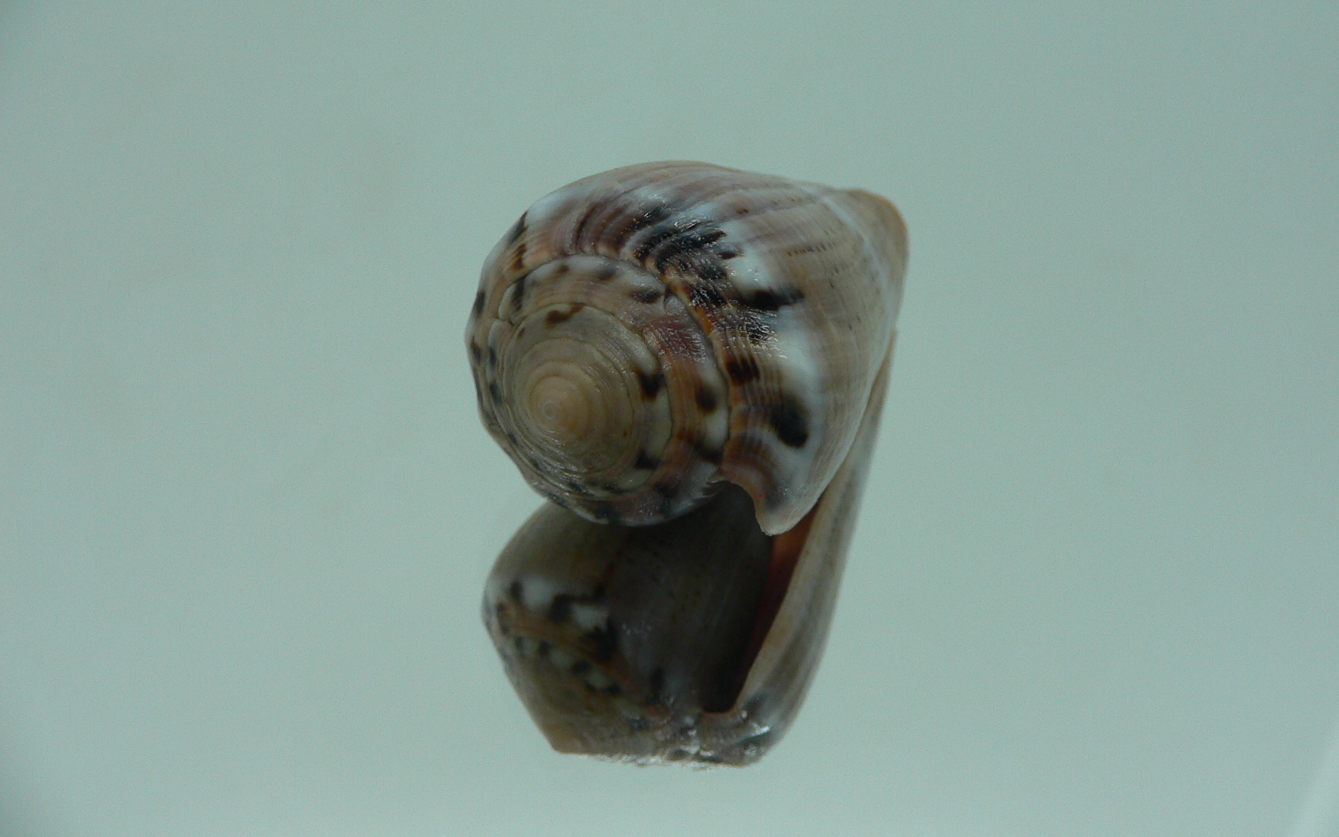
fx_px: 1387
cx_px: 684
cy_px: 395
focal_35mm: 38
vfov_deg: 33.6
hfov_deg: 51.5
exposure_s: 1/60
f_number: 2.8
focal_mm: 4.6
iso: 80
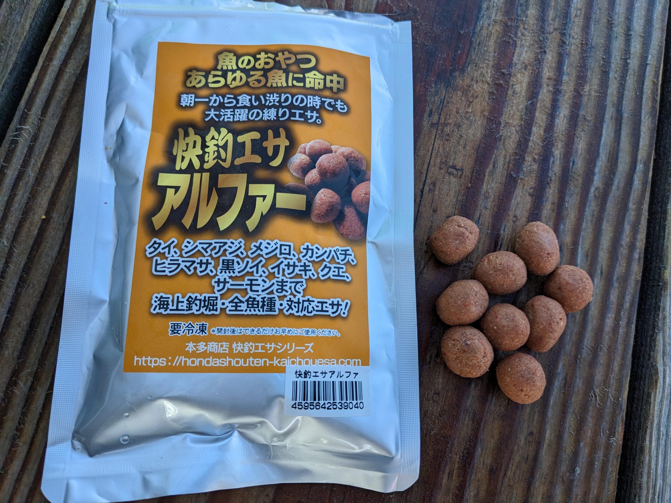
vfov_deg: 51.4
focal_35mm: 27
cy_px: 252
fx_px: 523
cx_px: 336
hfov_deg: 65.3
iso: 62
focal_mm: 4.38
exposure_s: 1/867
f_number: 1.73
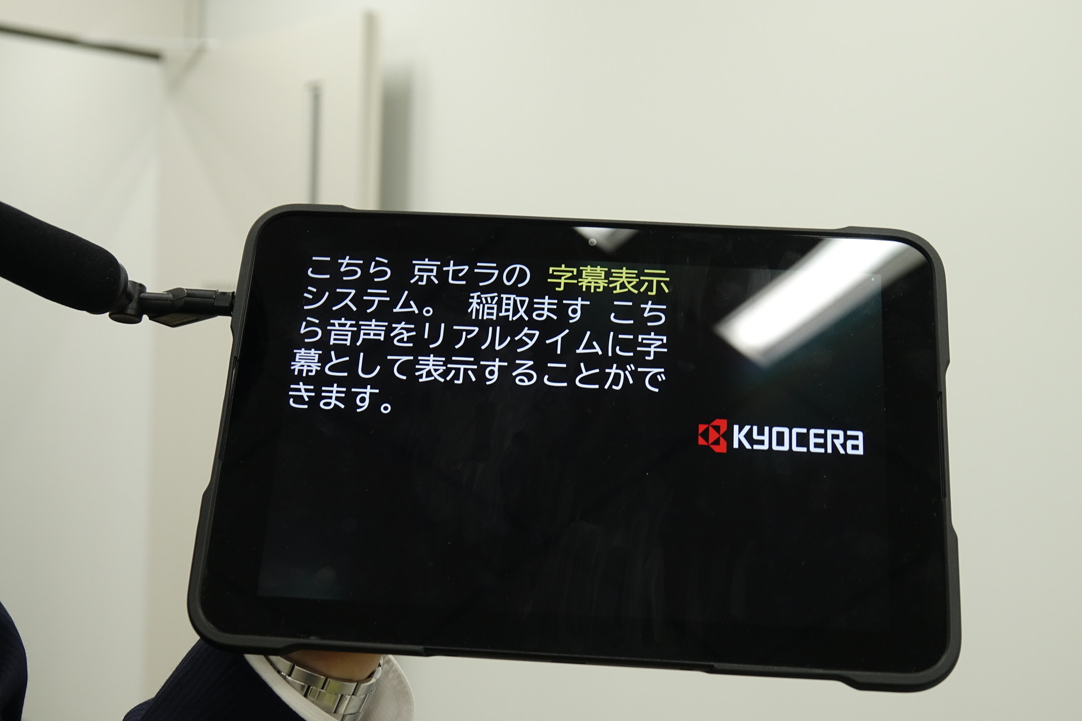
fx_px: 1443
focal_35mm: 48
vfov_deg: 28.1
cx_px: 541
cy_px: 360
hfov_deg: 41.1
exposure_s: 1/50
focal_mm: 17.55
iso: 500
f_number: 3.2
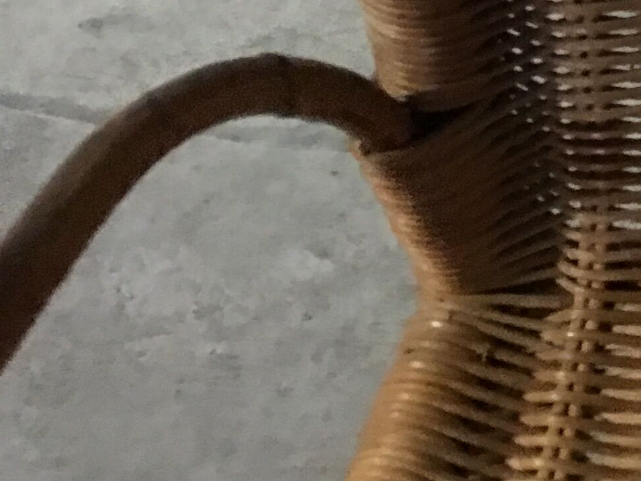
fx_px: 2241
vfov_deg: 11.6
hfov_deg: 14.5
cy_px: -285
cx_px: 1123
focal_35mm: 121
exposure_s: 1/4
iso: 100
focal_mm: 4.15
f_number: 2.2
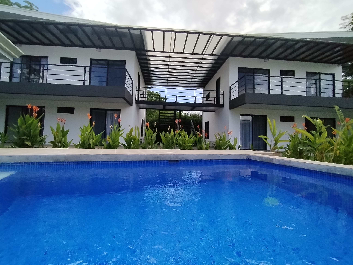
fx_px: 173
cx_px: 176
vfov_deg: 74.7
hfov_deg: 91.0
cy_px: 132
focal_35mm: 17
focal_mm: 1.42
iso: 100
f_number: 2.2
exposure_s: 1/4568
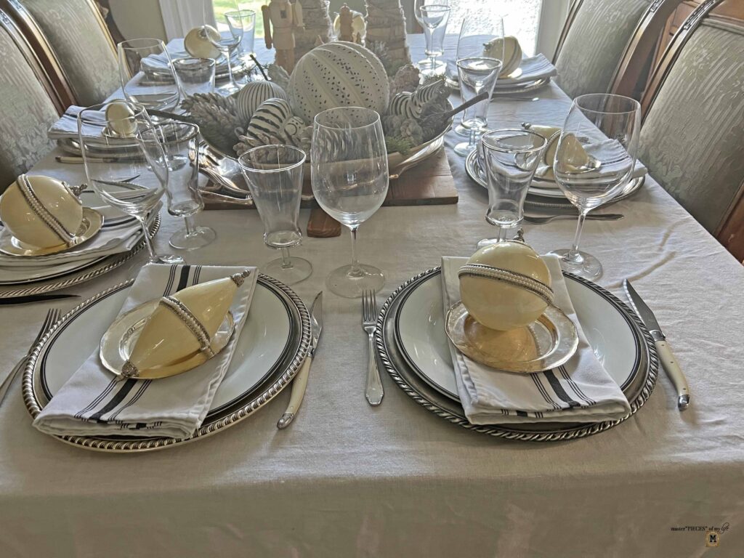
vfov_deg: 53.1
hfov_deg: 67.3
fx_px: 559
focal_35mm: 26
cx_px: 372
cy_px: 279
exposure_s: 1/60
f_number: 1.5
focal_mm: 5.7
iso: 250
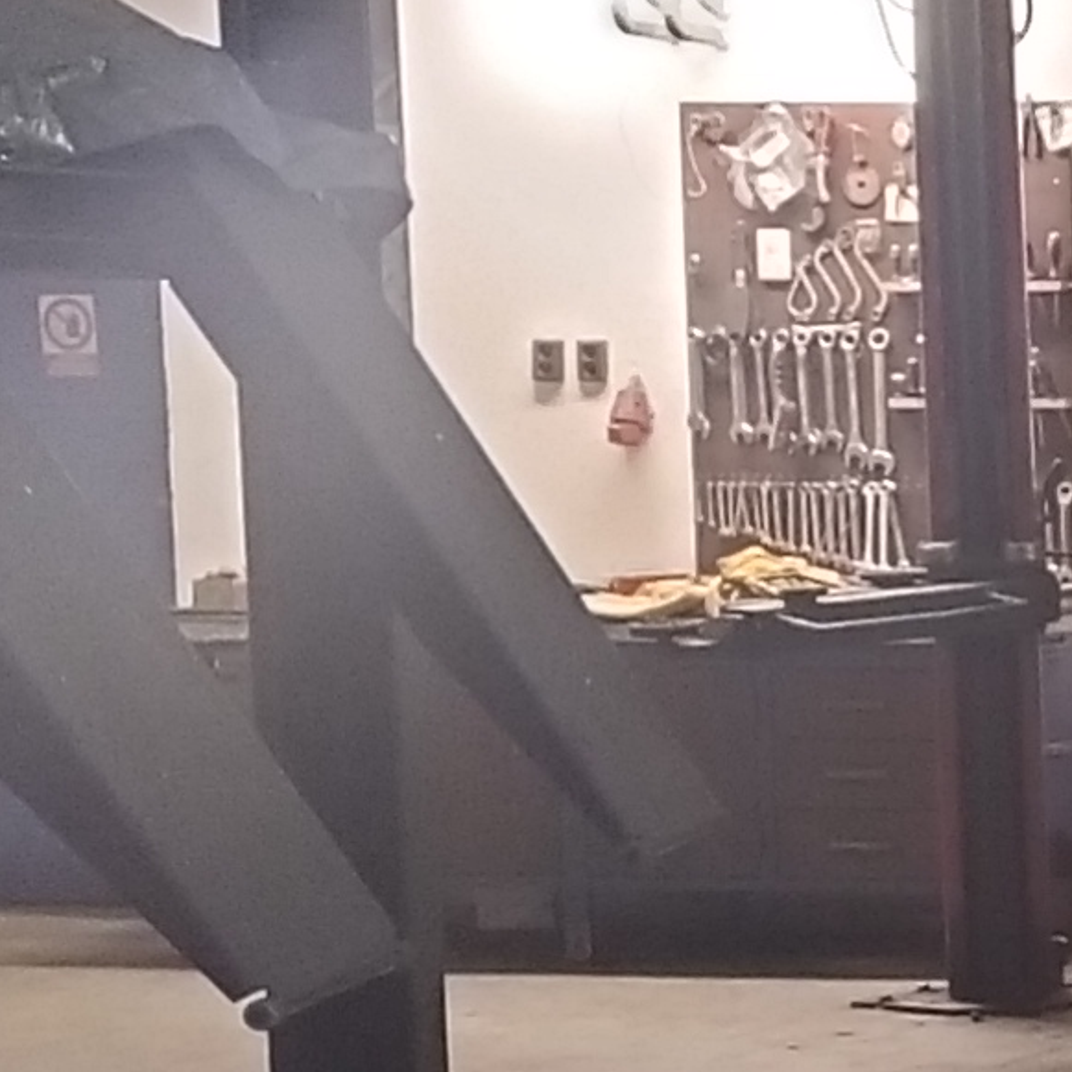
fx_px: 5115
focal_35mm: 146
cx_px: 2900
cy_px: 864
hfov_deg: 9.9
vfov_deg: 11.9
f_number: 1.89
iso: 1300
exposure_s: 1/25
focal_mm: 5.89
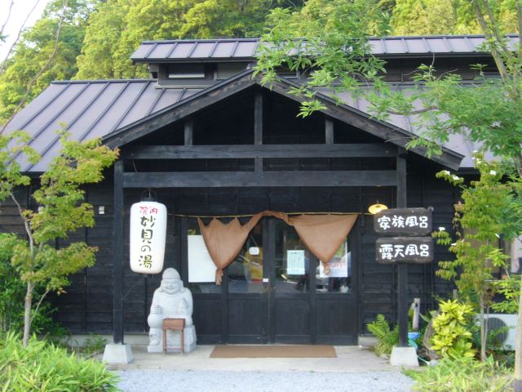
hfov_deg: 32.2
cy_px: 196
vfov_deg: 24.4
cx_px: 261
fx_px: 905
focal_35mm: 60
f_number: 3.6
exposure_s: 1/30
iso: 100
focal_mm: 9.9
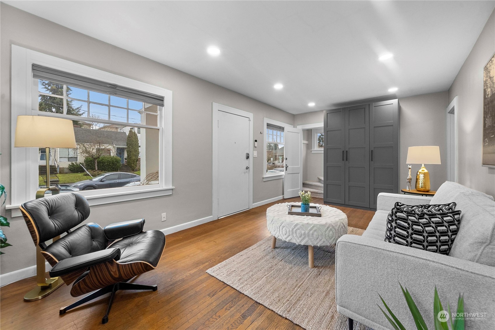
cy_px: 165
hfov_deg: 108.3
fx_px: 179
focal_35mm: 13
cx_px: 248
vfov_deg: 85.5
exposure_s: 1/5
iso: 1000
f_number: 8
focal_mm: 13
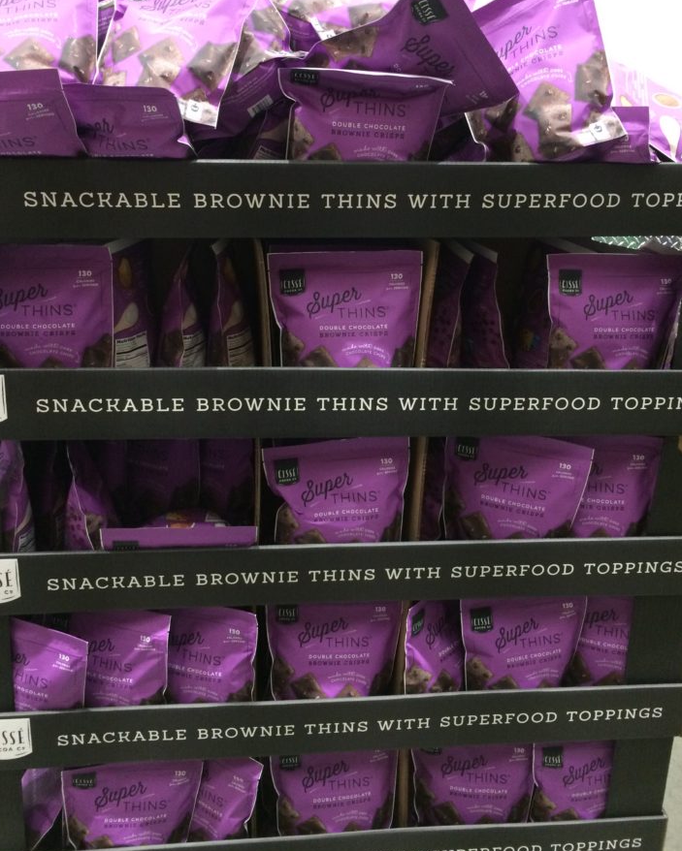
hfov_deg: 44.6
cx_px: 341
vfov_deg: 54.0
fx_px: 832
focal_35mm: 33
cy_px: 367
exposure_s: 1/33
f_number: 2.2
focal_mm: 4.15
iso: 320
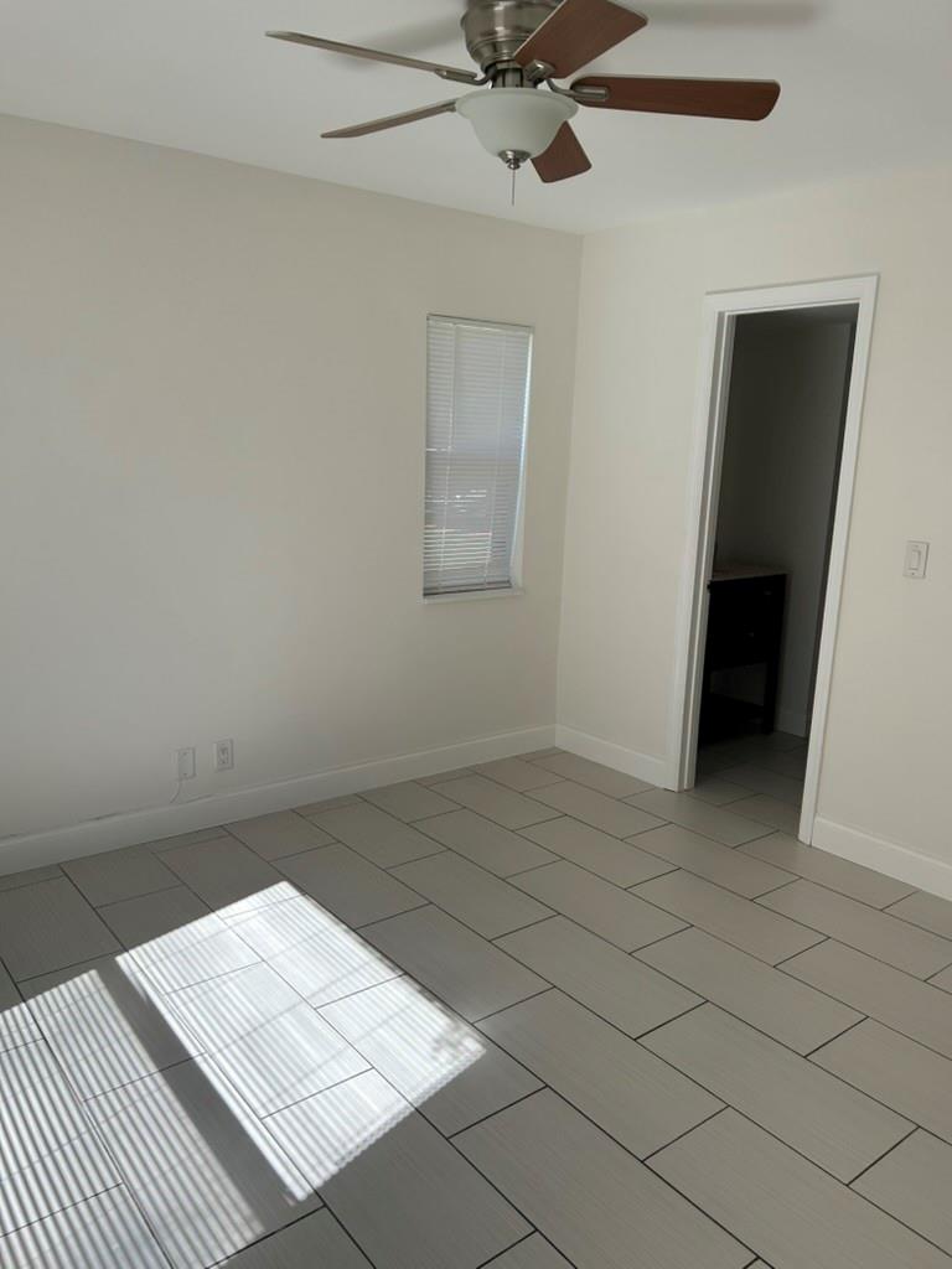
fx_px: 953
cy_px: 634
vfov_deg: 67.3
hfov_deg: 53.1
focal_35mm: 26
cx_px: 476
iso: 50
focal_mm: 5.7
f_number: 1.5
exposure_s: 1/658
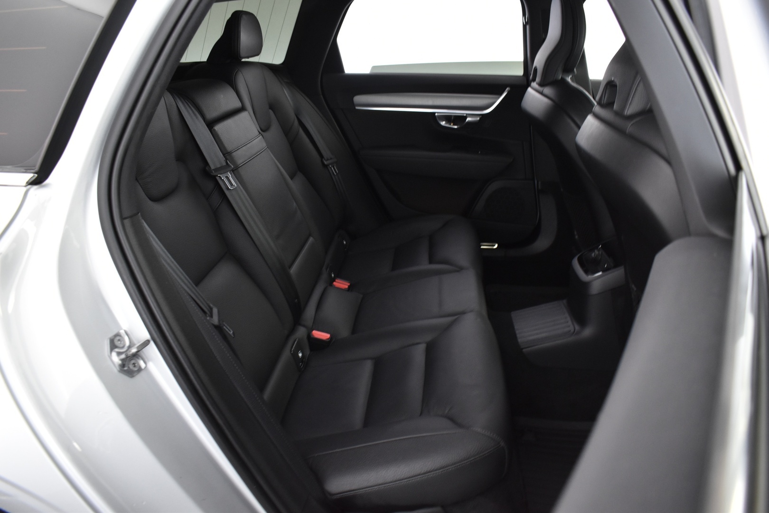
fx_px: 577
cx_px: 384
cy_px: 256
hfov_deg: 67.4
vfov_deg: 47.9
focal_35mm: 27
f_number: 5
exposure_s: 1/8
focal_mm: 18
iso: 1250
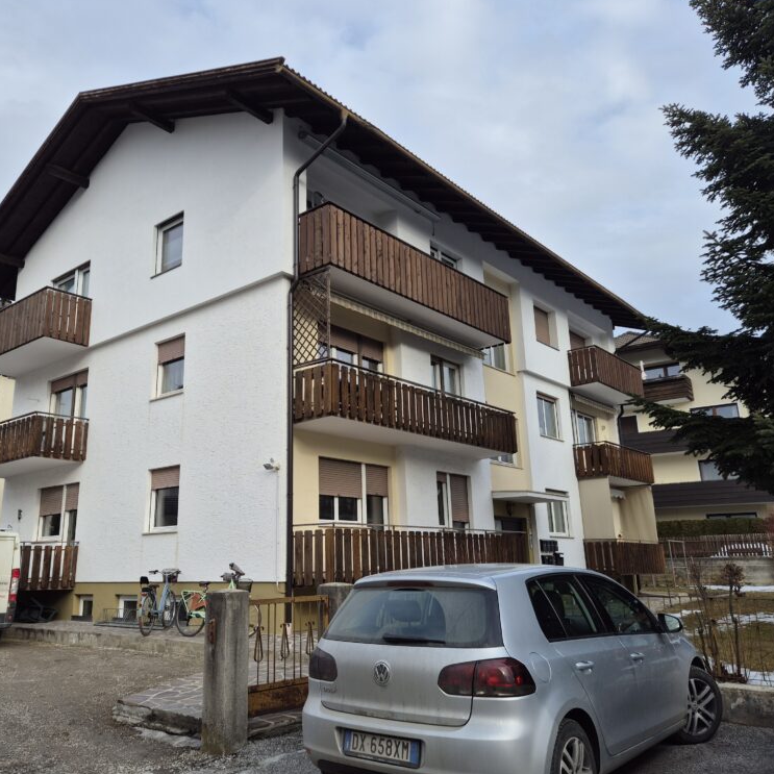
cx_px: 346
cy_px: 376
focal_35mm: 28
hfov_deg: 57.2
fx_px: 708
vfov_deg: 57.3
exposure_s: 1/1006
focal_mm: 5.4
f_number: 1.8
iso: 25
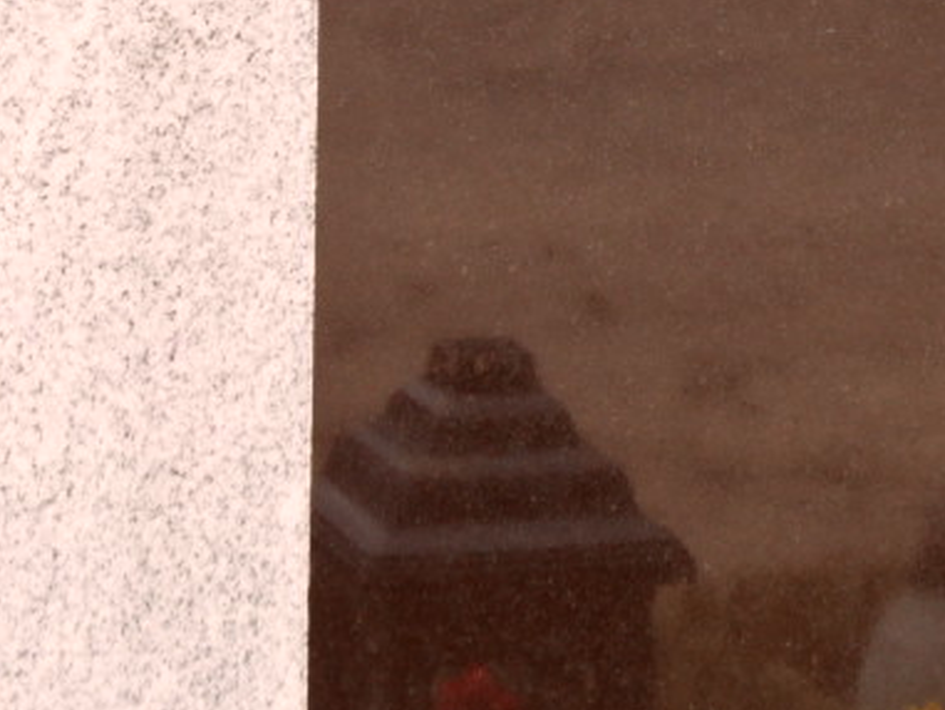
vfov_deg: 6.9
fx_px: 5871
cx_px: 647
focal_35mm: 215
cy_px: -211
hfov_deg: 9.2
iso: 100
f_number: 4.2
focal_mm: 13.2
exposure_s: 1/60
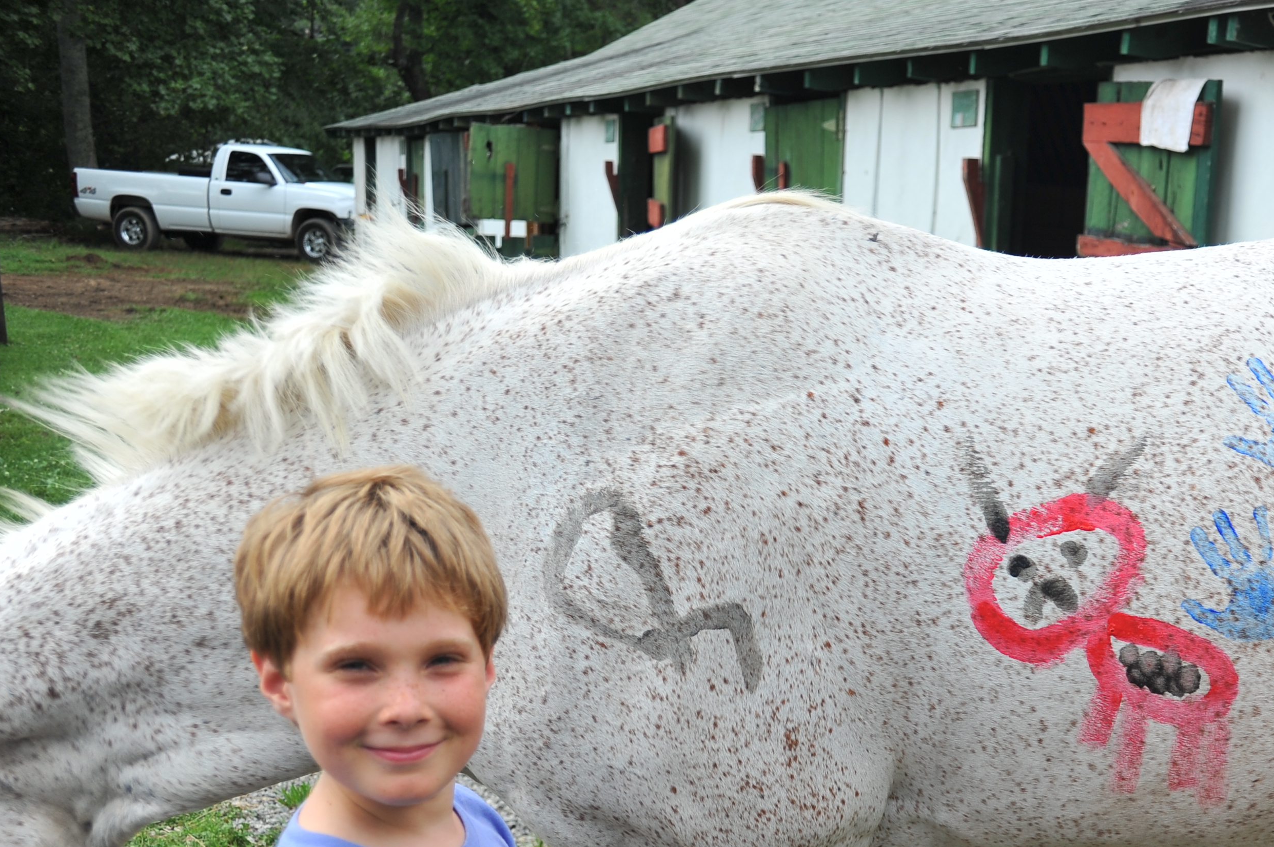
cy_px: 677
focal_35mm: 48
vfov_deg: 27.5
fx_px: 1697
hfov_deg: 39.6
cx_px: 1007
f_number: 3.5
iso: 200
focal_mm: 28
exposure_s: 1/640
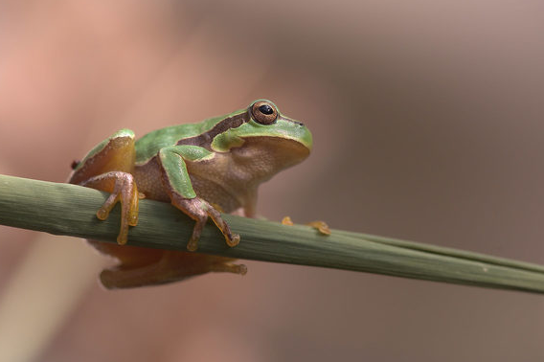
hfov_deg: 18.4
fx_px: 1676
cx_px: 282
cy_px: 180
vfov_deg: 12.3
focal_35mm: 111
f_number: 8
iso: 800
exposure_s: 1/400
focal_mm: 105
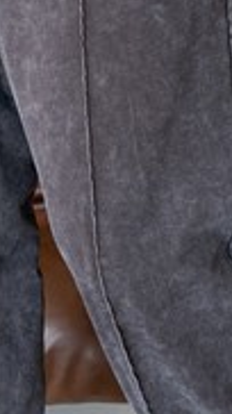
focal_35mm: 115
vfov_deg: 18.6
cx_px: 9
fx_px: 1261
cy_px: 127
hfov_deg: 10.4
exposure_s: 1/234
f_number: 1.78
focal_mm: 6.76
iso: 80
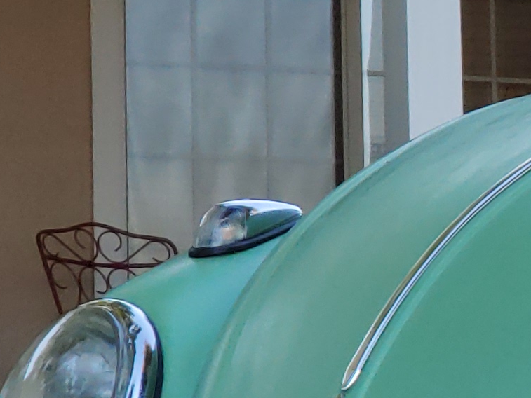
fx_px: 4250
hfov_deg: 6.8
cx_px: 1235
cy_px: 259
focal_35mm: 277
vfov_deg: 5.4
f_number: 2.4
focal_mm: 6
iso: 100
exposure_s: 1/120
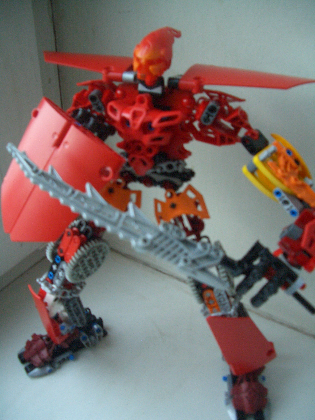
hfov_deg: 40.7
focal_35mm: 35
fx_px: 425
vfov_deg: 52.6
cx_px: 158
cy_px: 210
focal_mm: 5.8
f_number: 2.6
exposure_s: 1/60
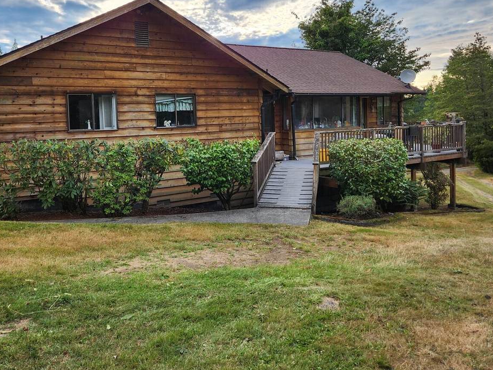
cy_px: 142
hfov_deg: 56.8
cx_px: 235
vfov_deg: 43.9
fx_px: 456
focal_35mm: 32
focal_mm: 5.4
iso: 20
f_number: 1.8
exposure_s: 1/404
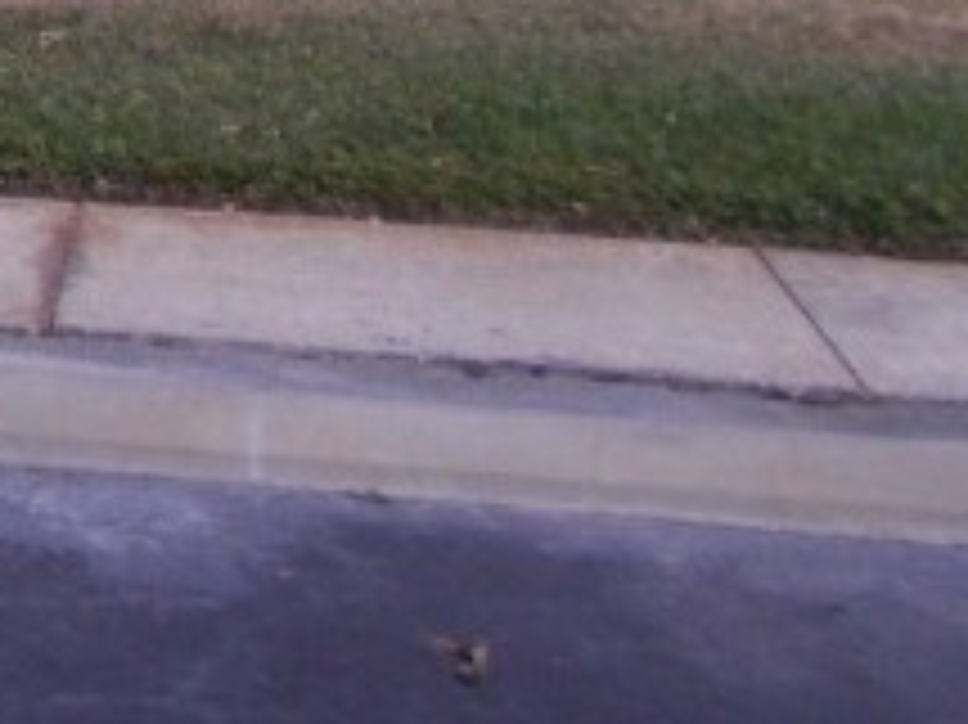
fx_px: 3466
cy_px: -571
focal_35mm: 124
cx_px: -1220
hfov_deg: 12.9
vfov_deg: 11.1
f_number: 8
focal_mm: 4.6
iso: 80
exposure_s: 1/320
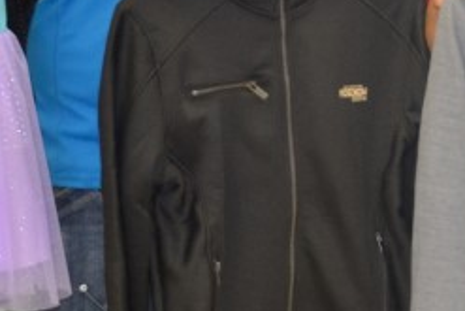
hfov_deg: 13.1
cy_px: 21
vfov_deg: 9.8
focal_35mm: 140
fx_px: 1809
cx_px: 872
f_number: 3.8
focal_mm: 20
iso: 500
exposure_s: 1/60
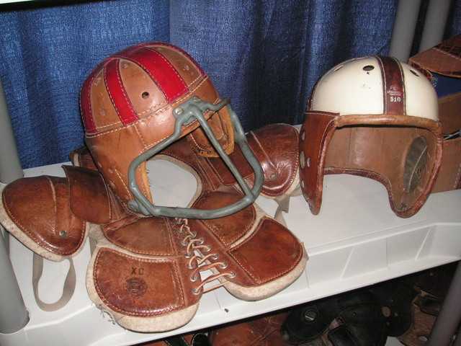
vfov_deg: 37.7
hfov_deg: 49.0
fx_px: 506
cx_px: 230
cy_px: 173
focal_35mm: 38
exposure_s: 1/45
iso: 160
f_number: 3.3
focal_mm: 6.3
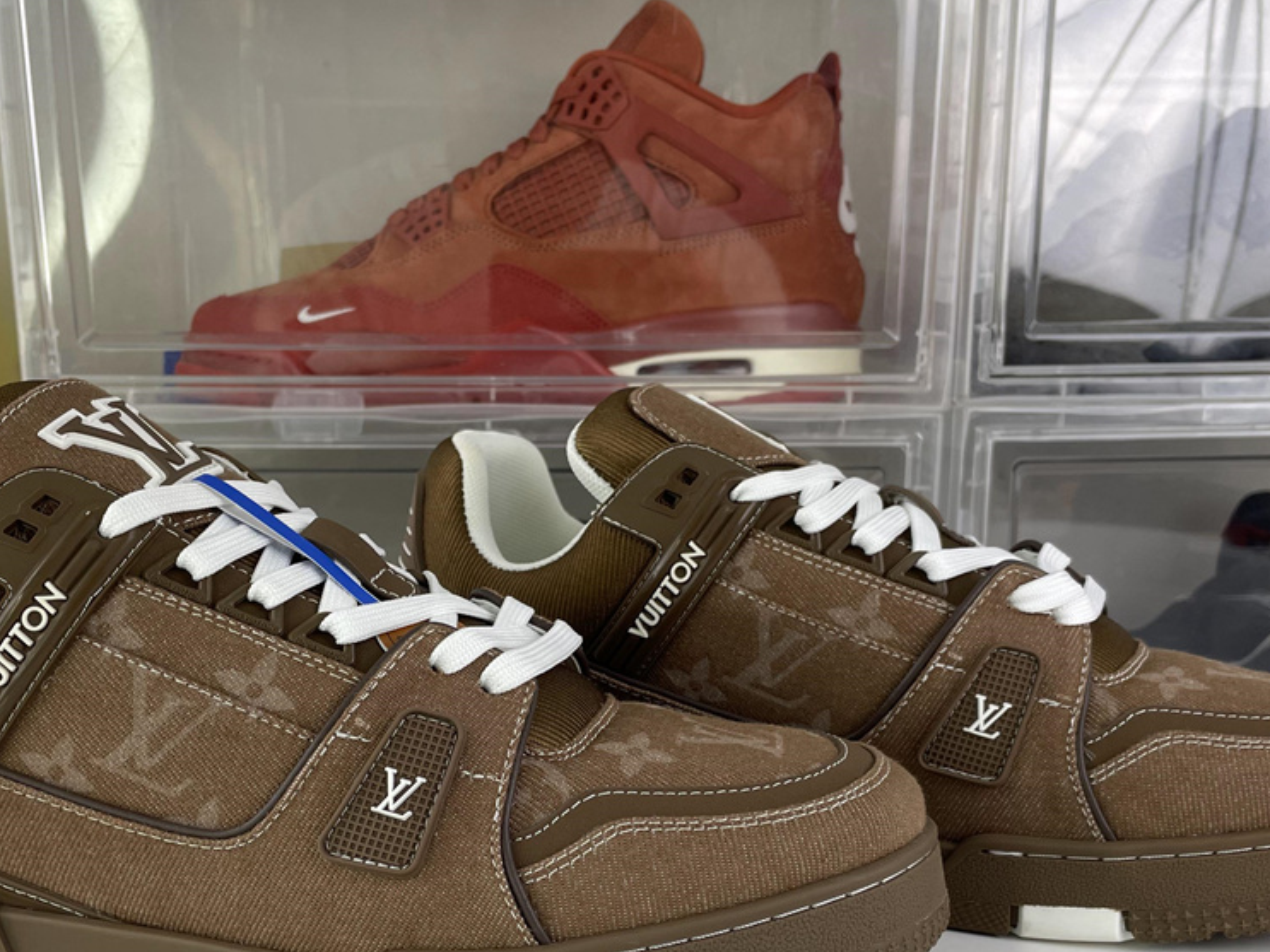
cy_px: 752
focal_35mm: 42
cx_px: 557
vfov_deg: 33.4
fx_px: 1541
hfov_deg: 44.7
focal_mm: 4.2
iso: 32
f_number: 1.6
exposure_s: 1/237
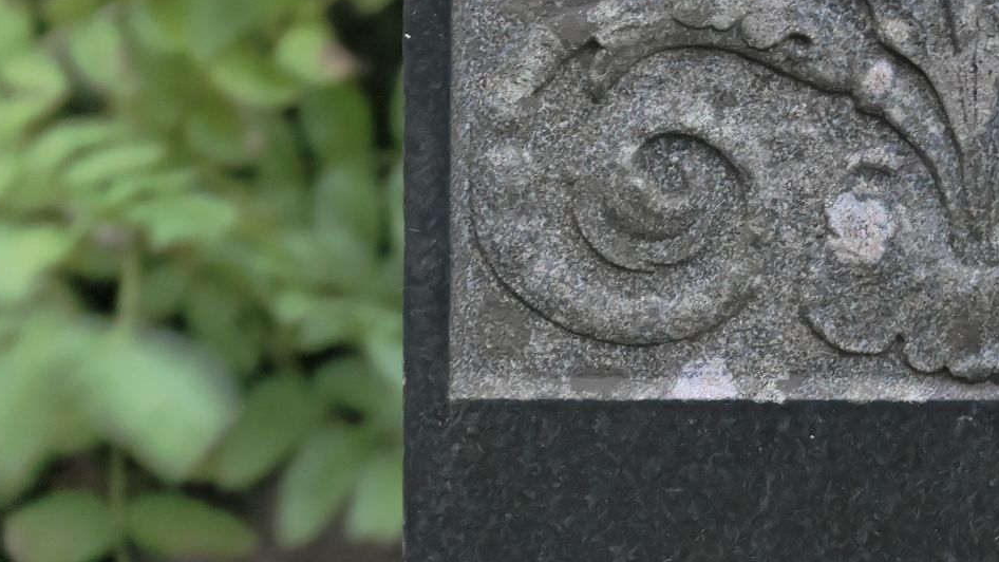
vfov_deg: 5.1
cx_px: 1019
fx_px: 6304
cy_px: -70
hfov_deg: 9.0
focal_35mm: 238
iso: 10000
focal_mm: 105
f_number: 4
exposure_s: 1/40
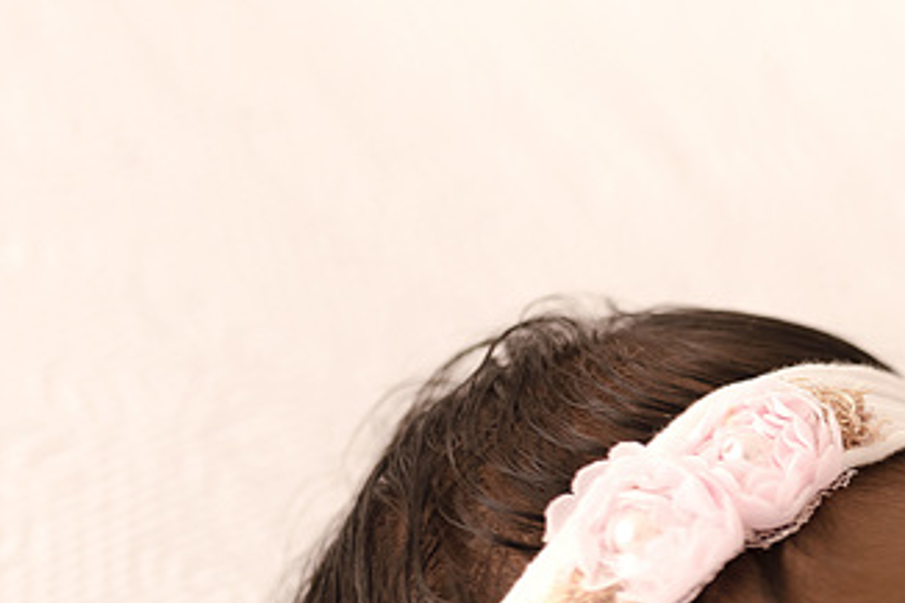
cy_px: 779
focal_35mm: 129
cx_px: 1396
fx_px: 3241
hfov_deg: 14.7
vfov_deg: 10.4
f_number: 2.8
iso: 160
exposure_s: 1/100
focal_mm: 35
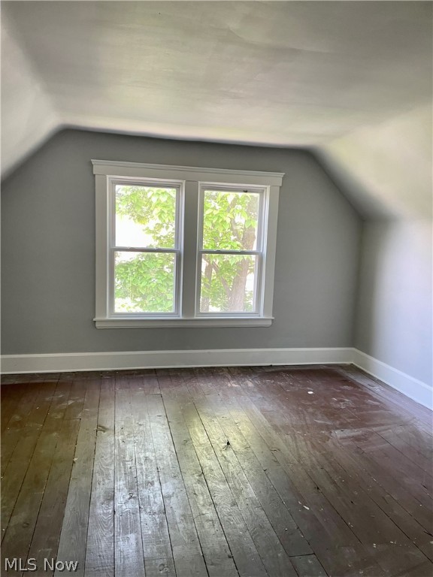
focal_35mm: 26
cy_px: 288
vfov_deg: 67.3
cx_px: 216
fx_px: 434
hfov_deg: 53.1
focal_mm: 4.2
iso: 100
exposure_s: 1/60
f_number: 1.6
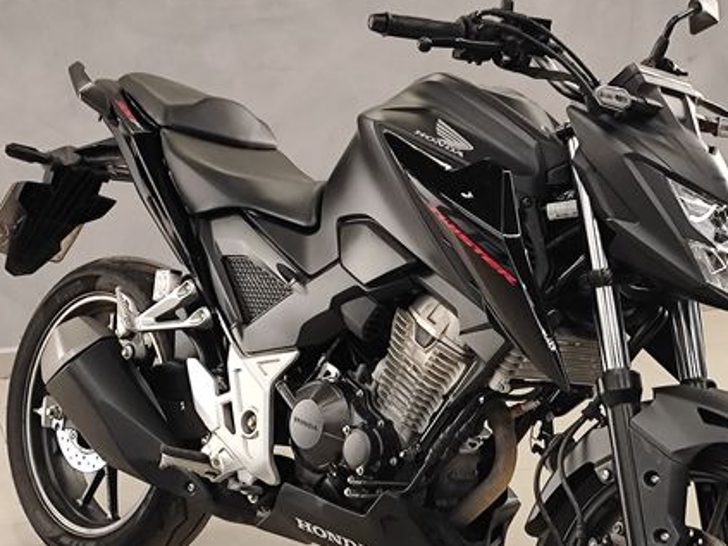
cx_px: 403
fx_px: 967
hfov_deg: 41.2
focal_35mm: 46
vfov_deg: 31.2
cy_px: 374
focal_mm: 5.89
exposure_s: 1/60
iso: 1367
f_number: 1.89
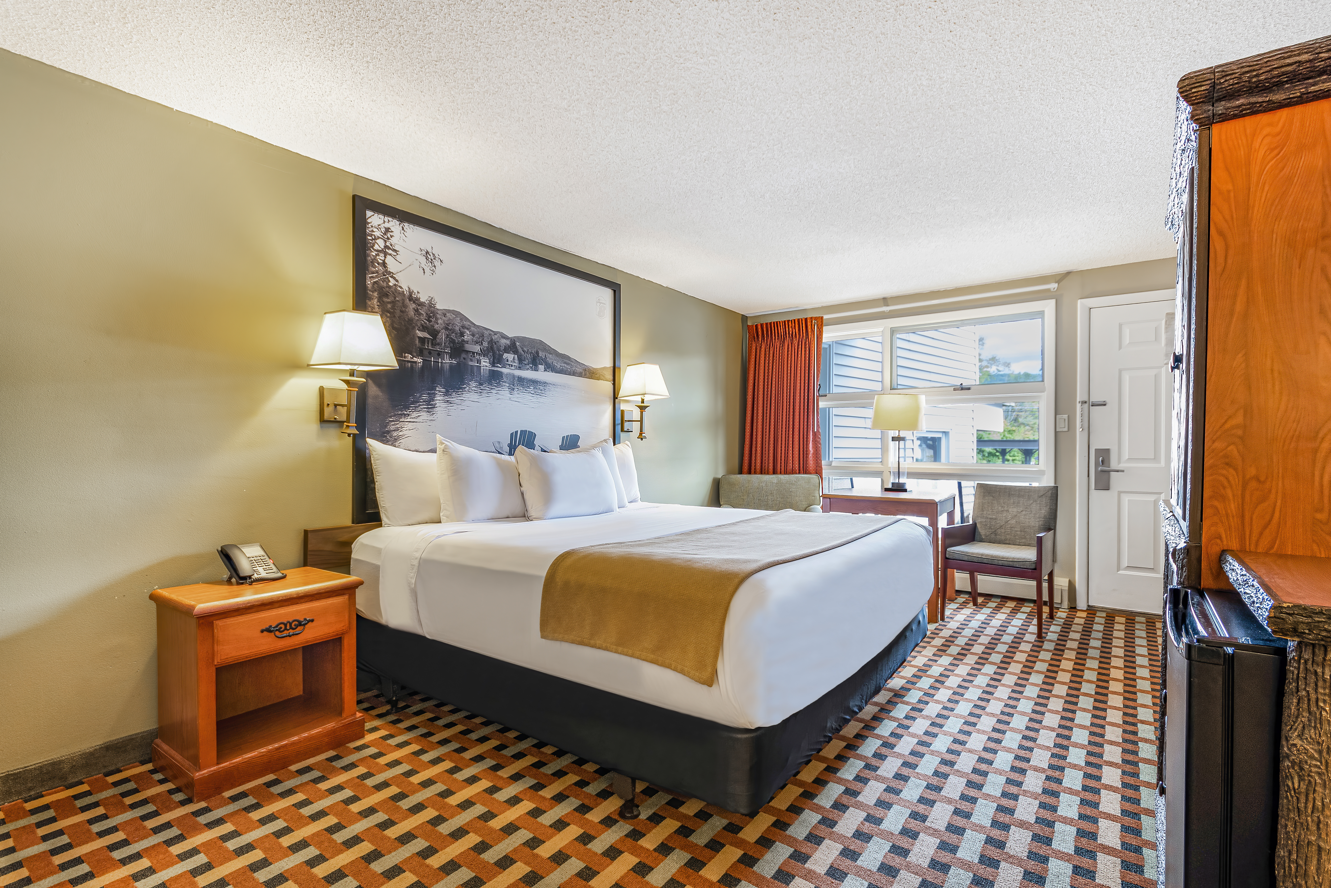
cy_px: 444
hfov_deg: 95.0
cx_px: 666
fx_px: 610
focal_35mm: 16
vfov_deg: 72.1
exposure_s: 1/3
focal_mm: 11
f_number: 9
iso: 400
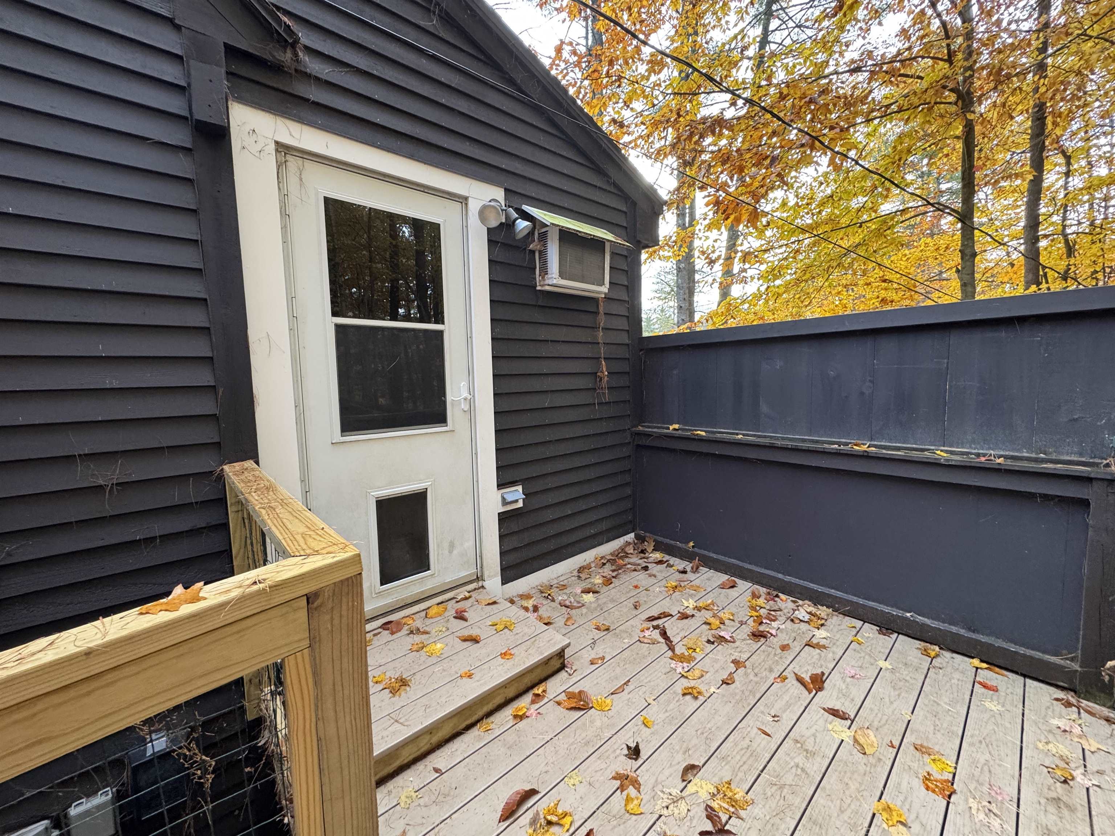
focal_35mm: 14
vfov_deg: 85.7
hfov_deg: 102.1
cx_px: 558
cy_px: 418
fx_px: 451
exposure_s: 1/99
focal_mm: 2.22
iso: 250
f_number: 2.2
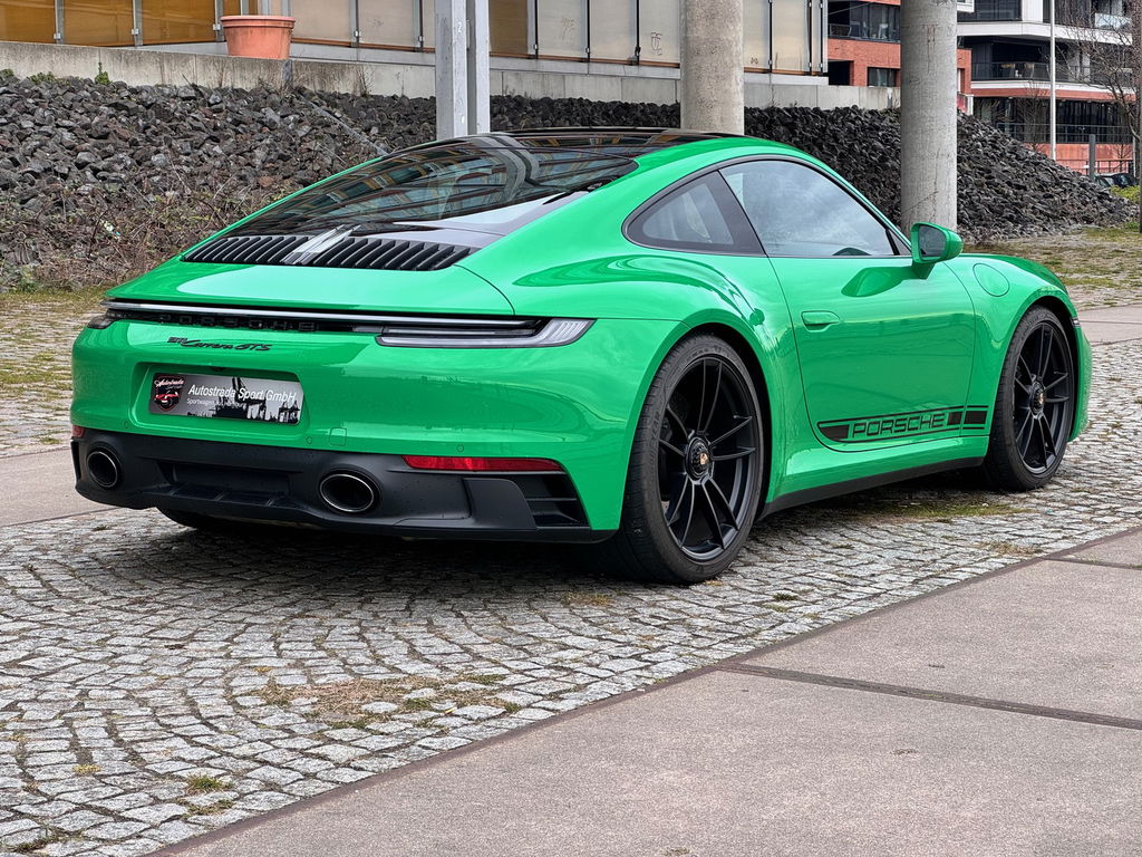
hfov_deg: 25.3
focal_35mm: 77
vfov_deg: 19.1
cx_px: 571
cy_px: 428
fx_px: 2540
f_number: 2.8
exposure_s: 1/107
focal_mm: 9
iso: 25
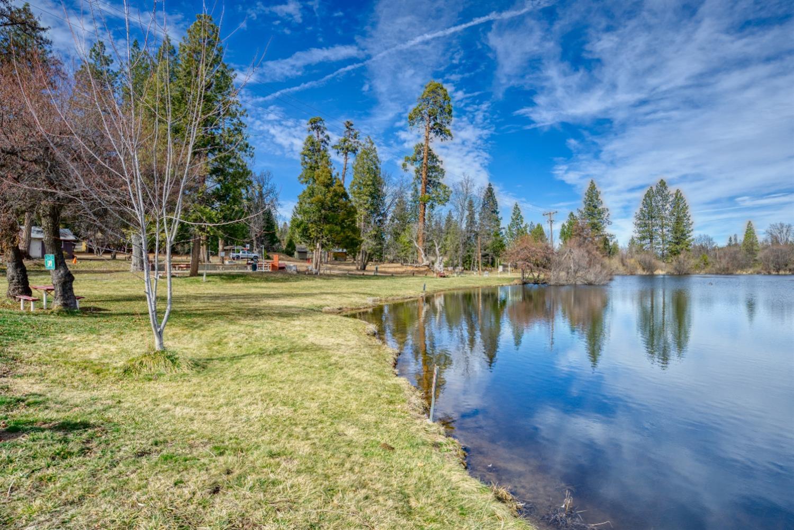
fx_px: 463
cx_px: 397
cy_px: 265
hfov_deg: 81.2
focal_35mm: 21
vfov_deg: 59.5
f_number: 7.1
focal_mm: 21
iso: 640
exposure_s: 1/250
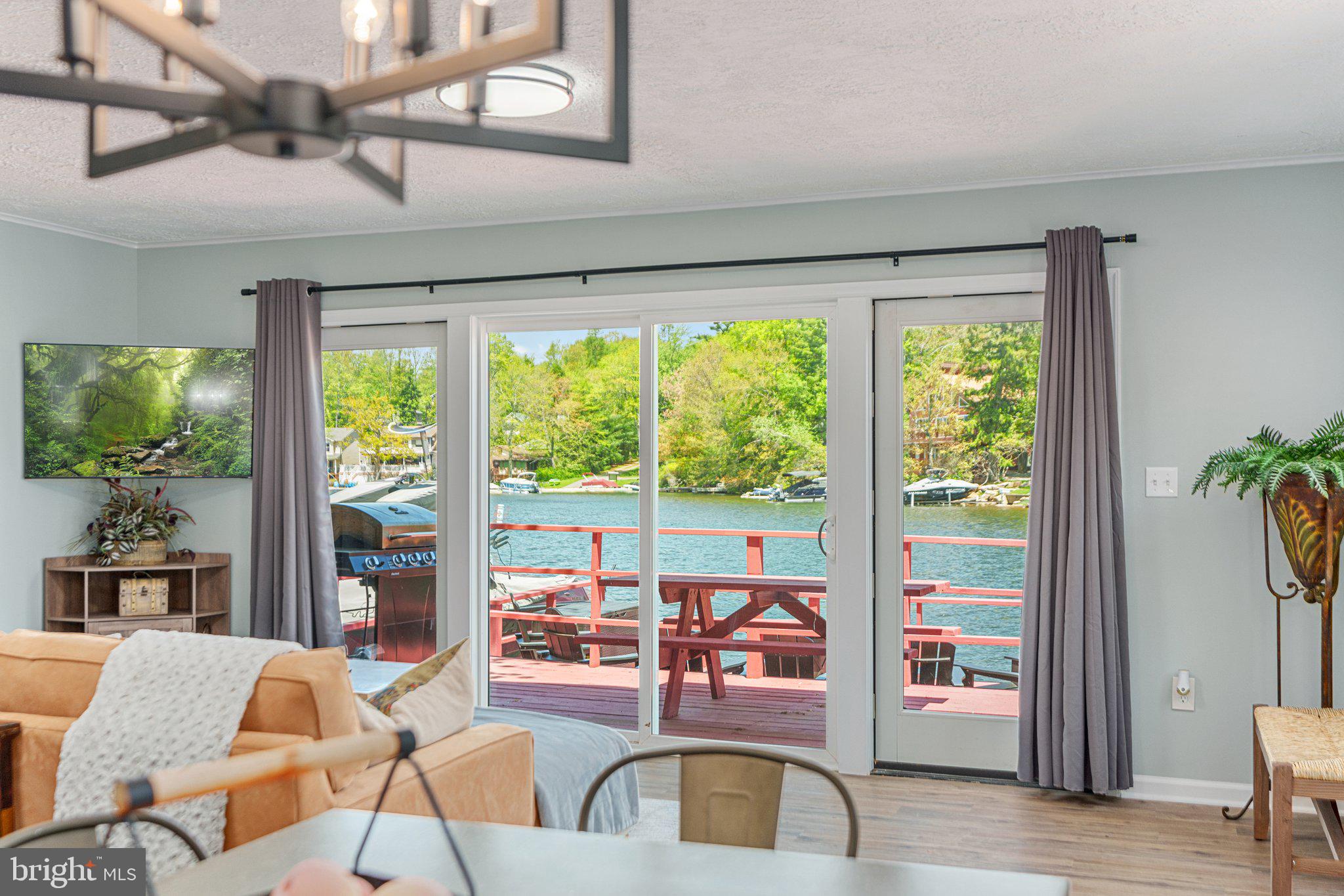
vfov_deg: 37.8
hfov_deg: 54.4
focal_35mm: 35
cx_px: 672
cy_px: 448
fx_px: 1306
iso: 320
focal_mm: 35
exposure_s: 1/60
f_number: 3.5
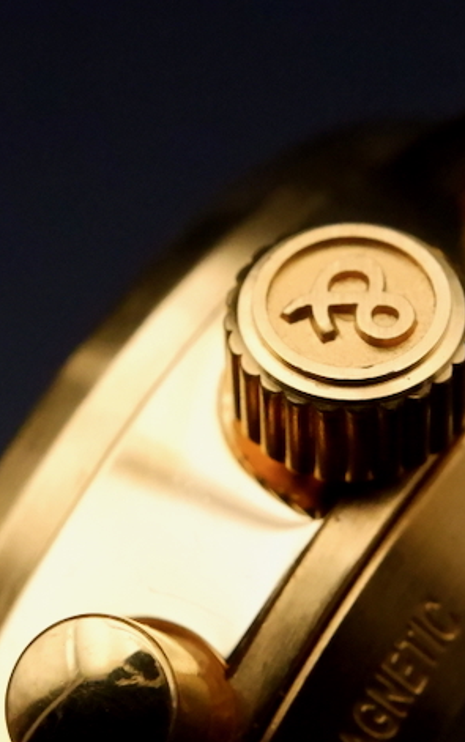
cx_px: 161
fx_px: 2794
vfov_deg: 15.1
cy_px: 469
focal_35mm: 138
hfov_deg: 9.5
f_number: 9
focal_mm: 31.5
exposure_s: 1/4000
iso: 6400
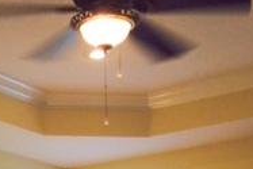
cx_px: 23
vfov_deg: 11.7
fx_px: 724
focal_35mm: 103
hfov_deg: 19.4
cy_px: 356
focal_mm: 4.15
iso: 50
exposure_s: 1/30
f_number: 2.2
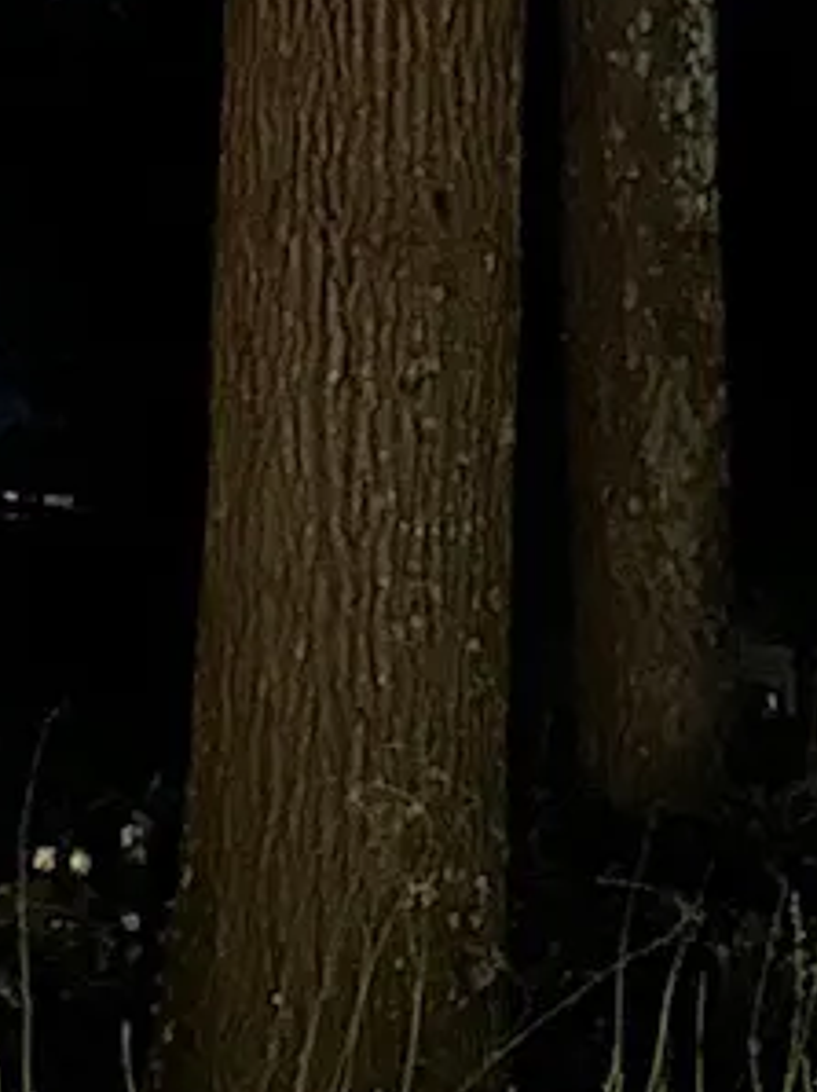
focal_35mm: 165
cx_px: 2667
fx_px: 5200
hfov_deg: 7.6
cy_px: 458
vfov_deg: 12.0
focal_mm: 6.86
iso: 2500
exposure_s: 1/9
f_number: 1.78
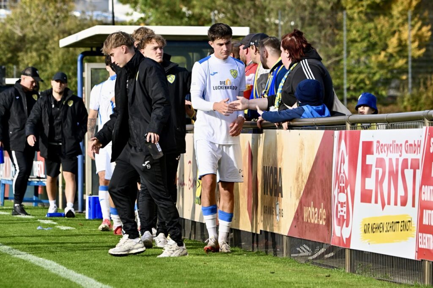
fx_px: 2345
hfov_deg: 10.6
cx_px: 216
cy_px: 144
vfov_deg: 7.0
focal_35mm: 195
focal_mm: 195
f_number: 6.3
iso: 720
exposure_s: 1/1600
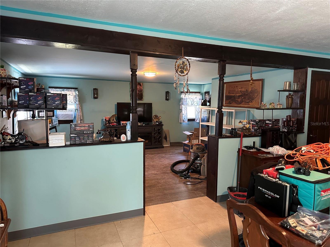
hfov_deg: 71.6
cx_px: 165
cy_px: 124
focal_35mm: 24
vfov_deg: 56.8
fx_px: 229
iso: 500
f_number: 1.78
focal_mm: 6.86
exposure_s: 1/60
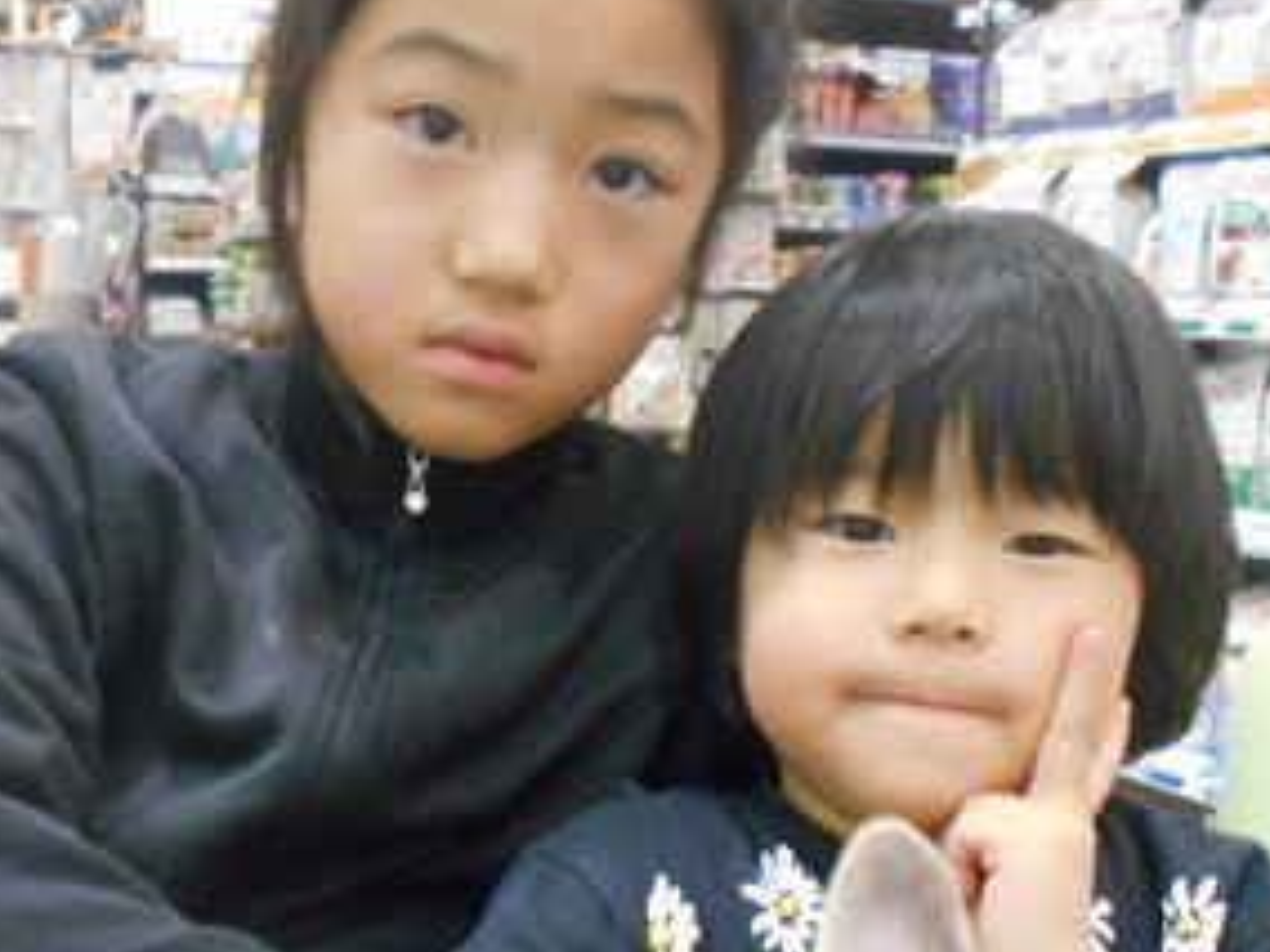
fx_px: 2018
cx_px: 519
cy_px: 818
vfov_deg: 25.9
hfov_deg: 34.8
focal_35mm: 55
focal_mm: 4.6
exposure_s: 1/40
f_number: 3.2
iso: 800
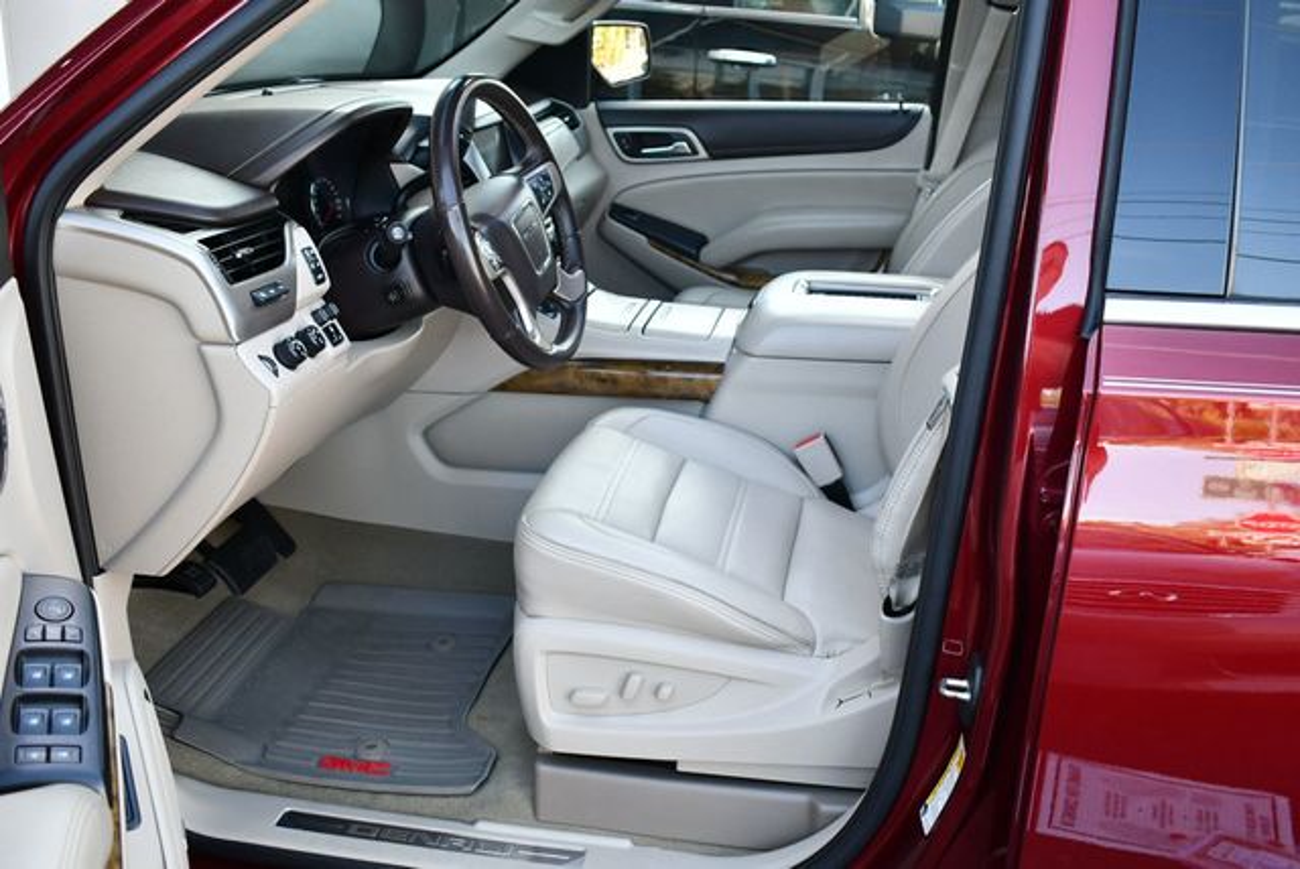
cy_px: 434
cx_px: 650
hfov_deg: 53.1
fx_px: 1301
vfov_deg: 36.9
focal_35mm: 36
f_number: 3.5
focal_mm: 18
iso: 500
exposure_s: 1/250
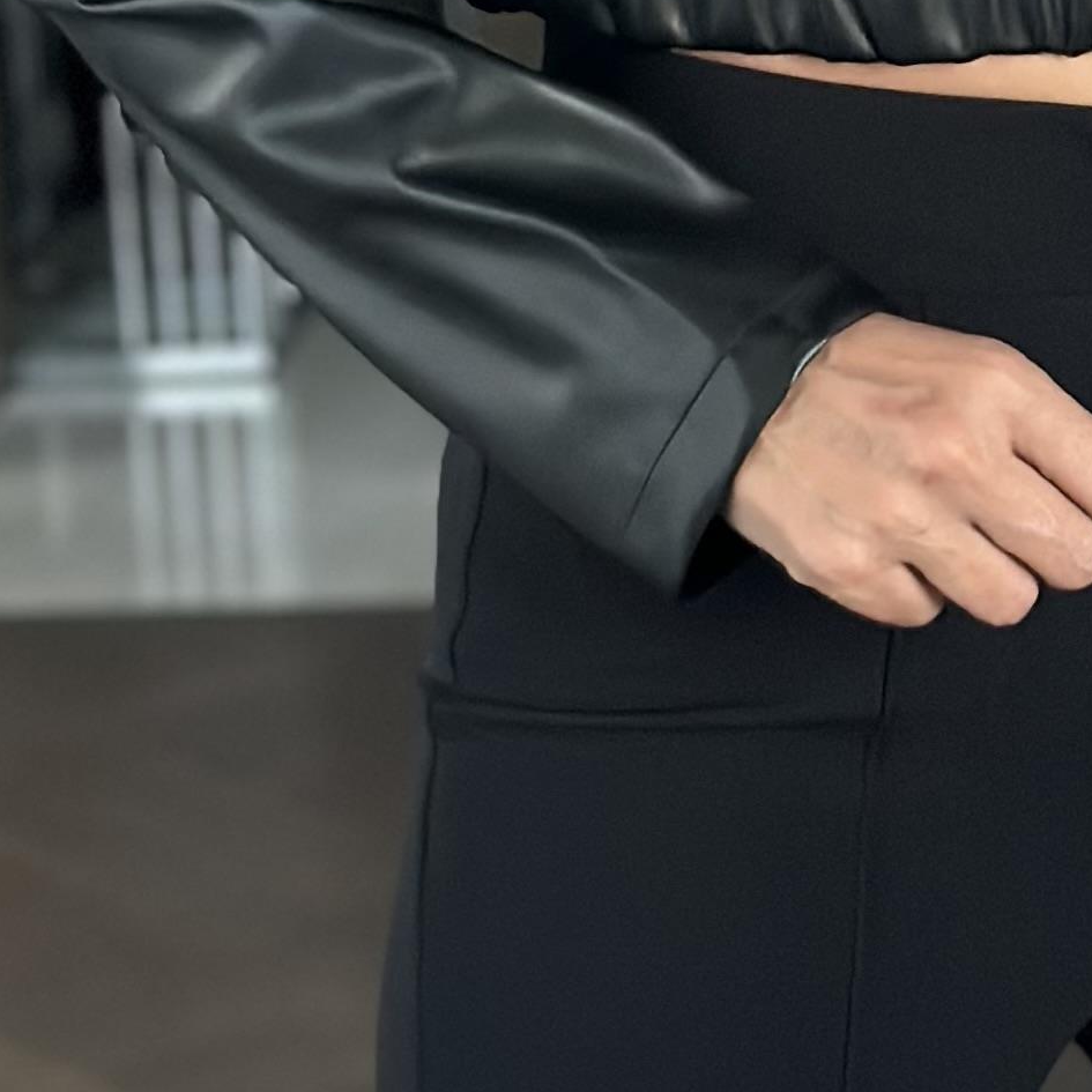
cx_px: 1040
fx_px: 6460
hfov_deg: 9.6
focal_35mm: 181
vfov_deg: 9.4
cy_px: -460
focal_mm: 6.86
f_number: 1.78
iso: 500
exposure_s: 1/33
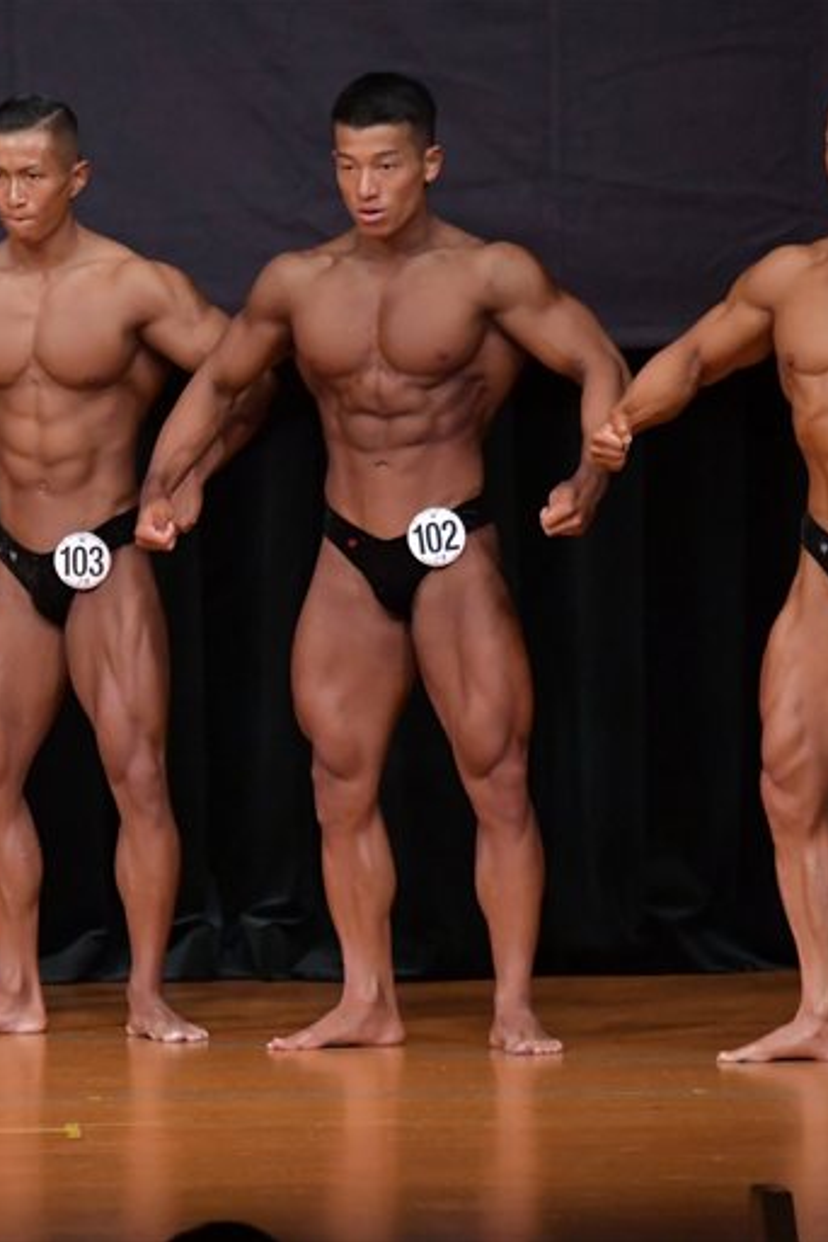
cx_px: 86
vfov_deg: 4.8
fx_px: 14834
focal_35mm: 430
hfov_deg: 3.2
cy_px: 620
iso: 5000
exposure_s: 1/400
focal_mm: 190
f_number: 5.6
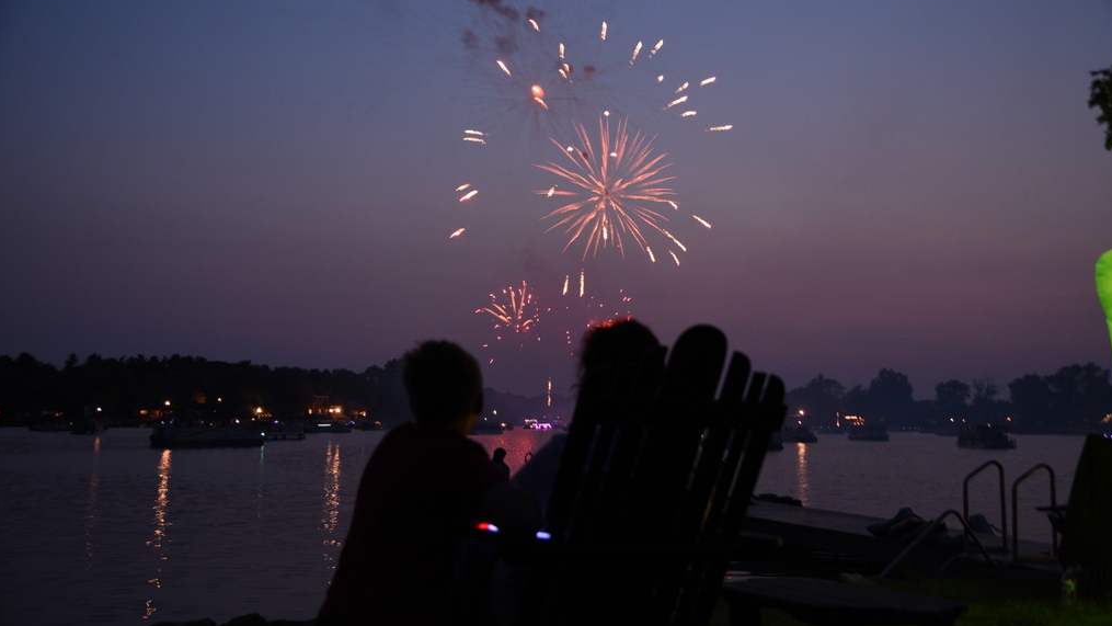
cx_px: 558
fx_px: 1091
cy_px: 305
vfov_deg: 32.0
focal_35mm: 37
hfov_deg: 54.0
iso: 1250
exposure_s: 1/3
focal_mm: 35
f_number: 4
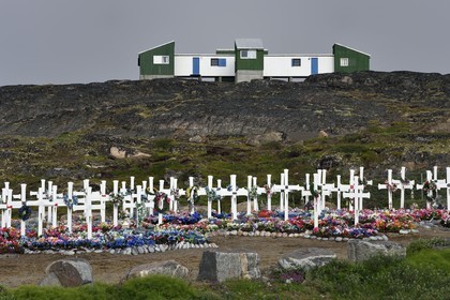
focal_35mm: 120
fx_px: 1500
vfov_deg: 11.4
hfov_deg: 17.1
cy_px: 150
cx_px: 225
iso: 200
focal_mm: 120
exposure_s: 1/320
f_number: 9
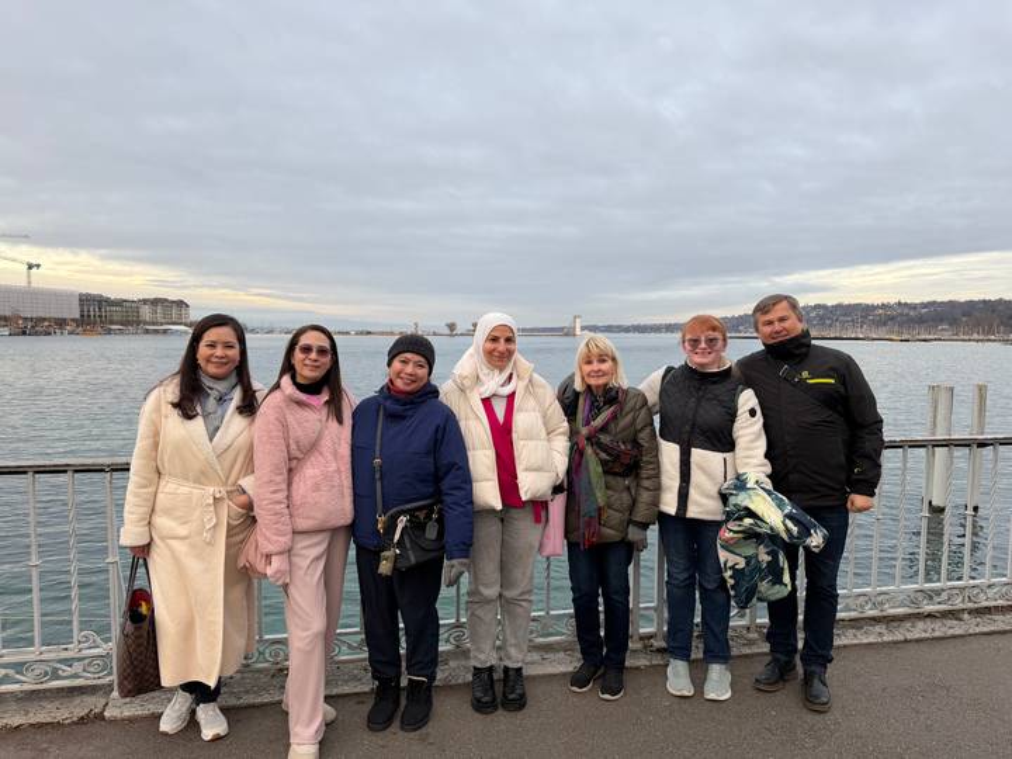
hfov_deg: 71.6
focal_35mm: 24
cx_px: 506
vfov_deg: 56.8
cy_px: 380
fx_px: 702
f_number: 1.78
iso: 80
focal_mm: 6.76
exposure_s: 1/315
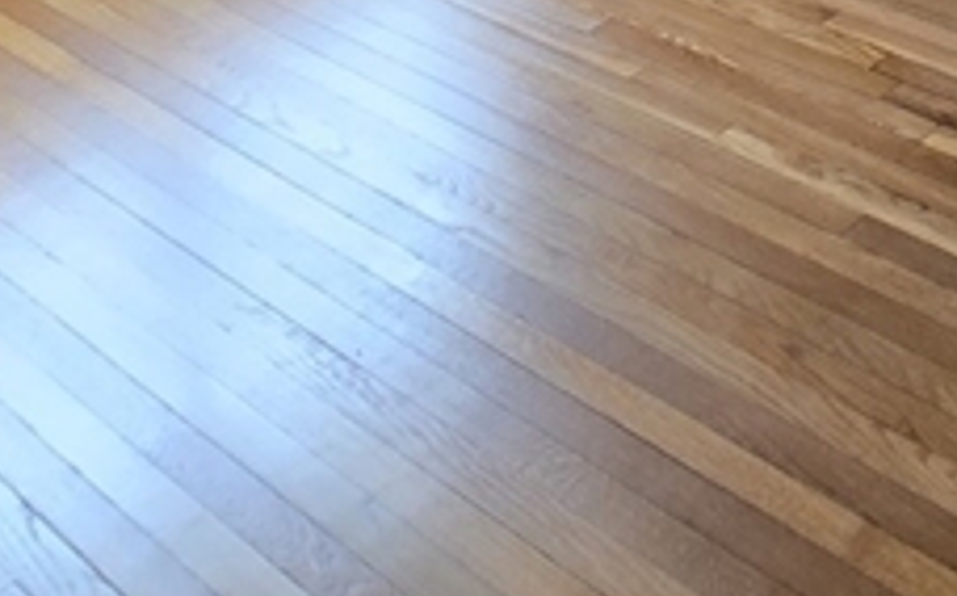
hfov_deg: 31.9
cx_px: 793
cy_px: -718
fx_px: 1615
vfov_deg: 15.2
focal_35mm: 62
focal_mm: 2.2
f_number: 2.2
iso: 80
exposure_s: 1/60
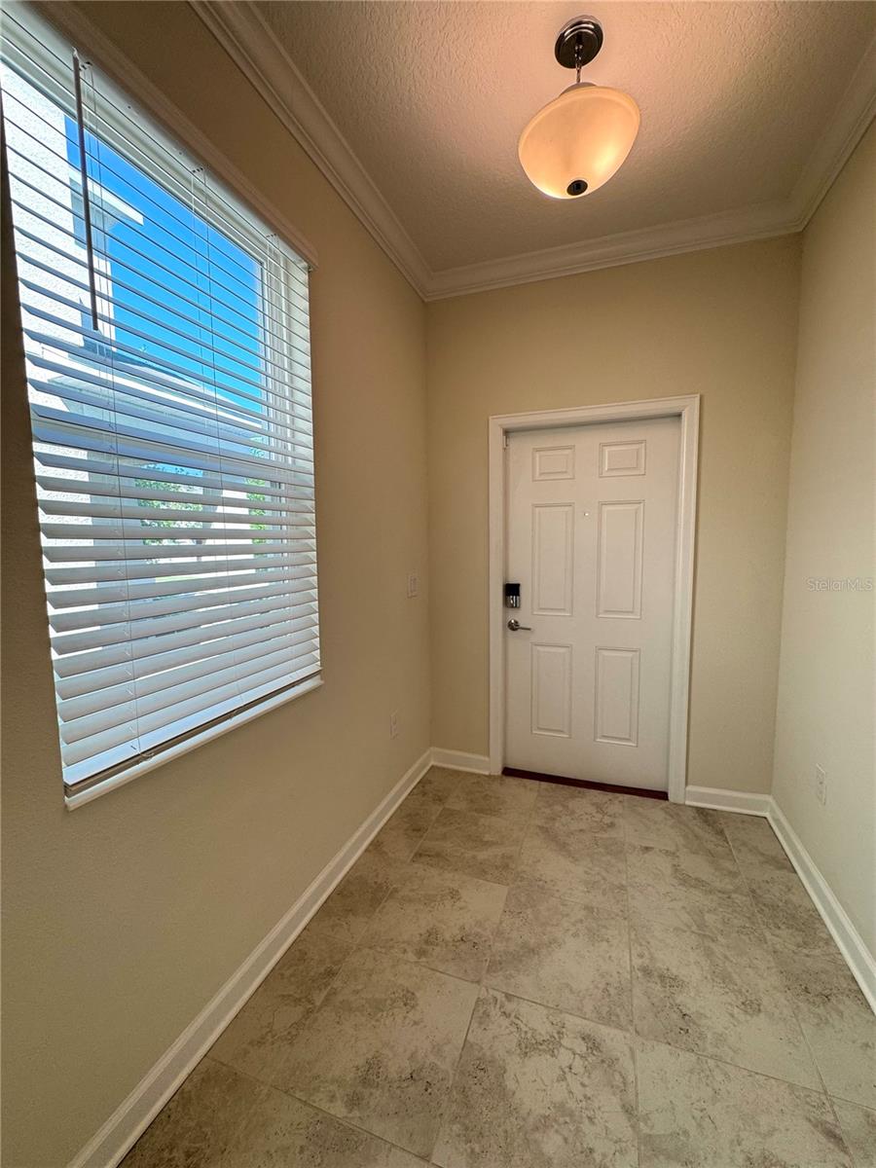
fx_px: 472
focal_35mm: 14
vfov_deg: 102.1
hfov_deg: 85.7
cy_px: 584
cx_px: 438
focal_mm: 2.22
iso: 125
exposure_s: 1/120
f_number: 2.2
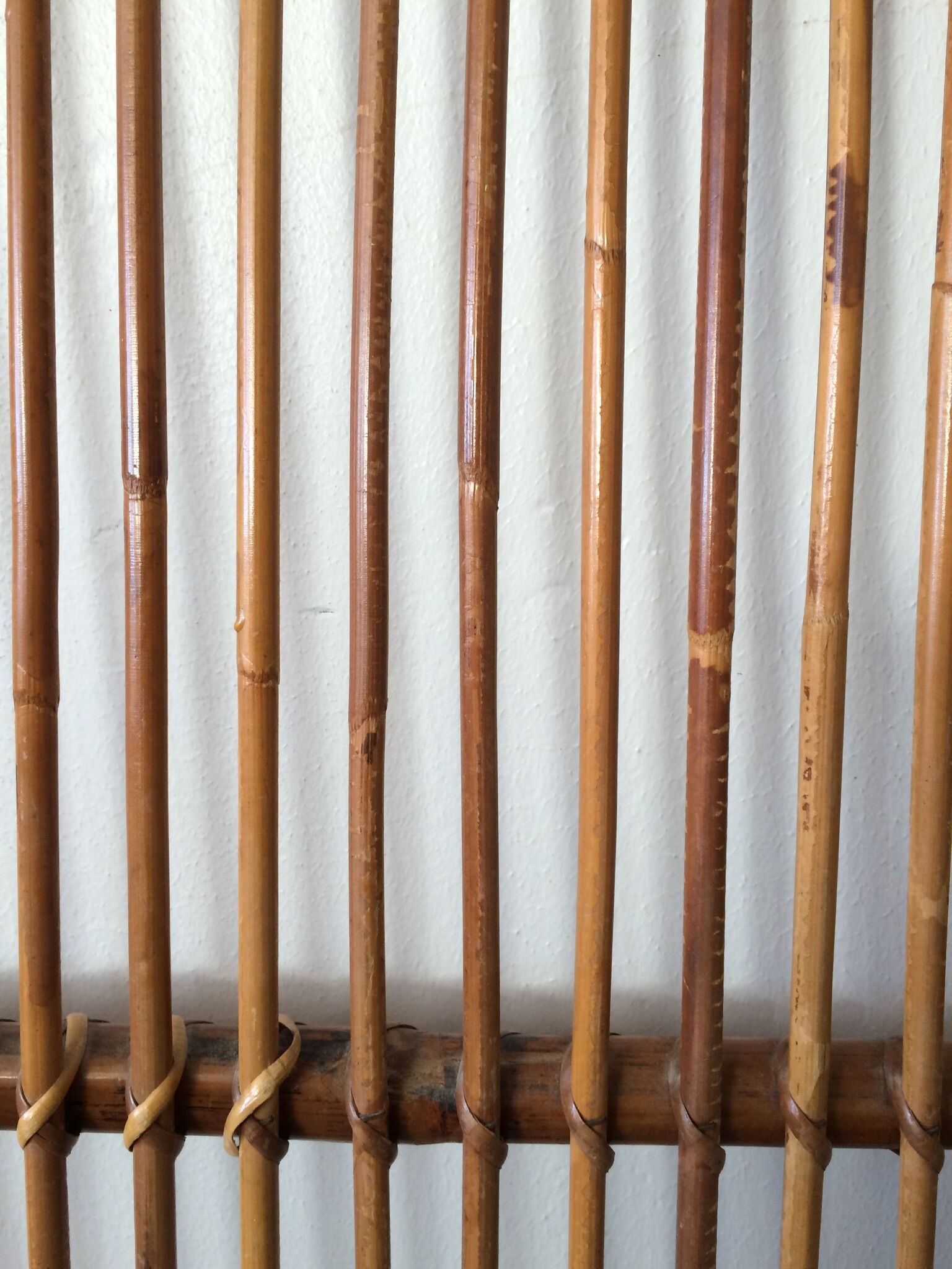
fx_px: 1063
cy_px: 634
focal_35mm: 29
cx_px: 476
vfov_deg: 61.7
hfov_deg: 48.2
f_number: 2.2
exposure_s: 1/33
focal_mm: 4.15
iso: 50
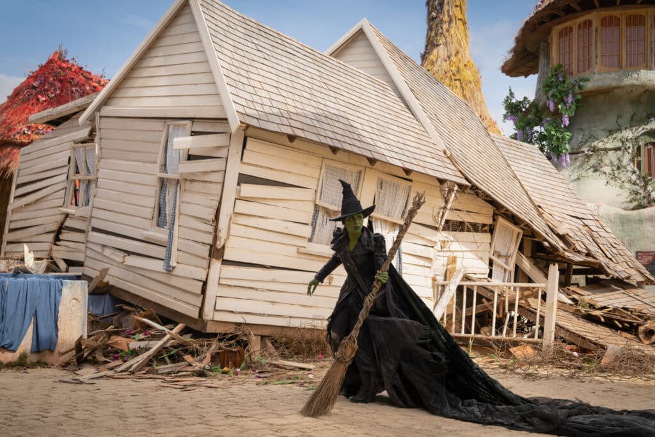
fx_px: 764
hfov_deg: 46.4
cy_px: 218
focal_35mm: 42
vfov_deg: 31.9
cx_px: 328
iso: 320
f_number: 7.1
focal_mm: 42
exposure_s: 1/800
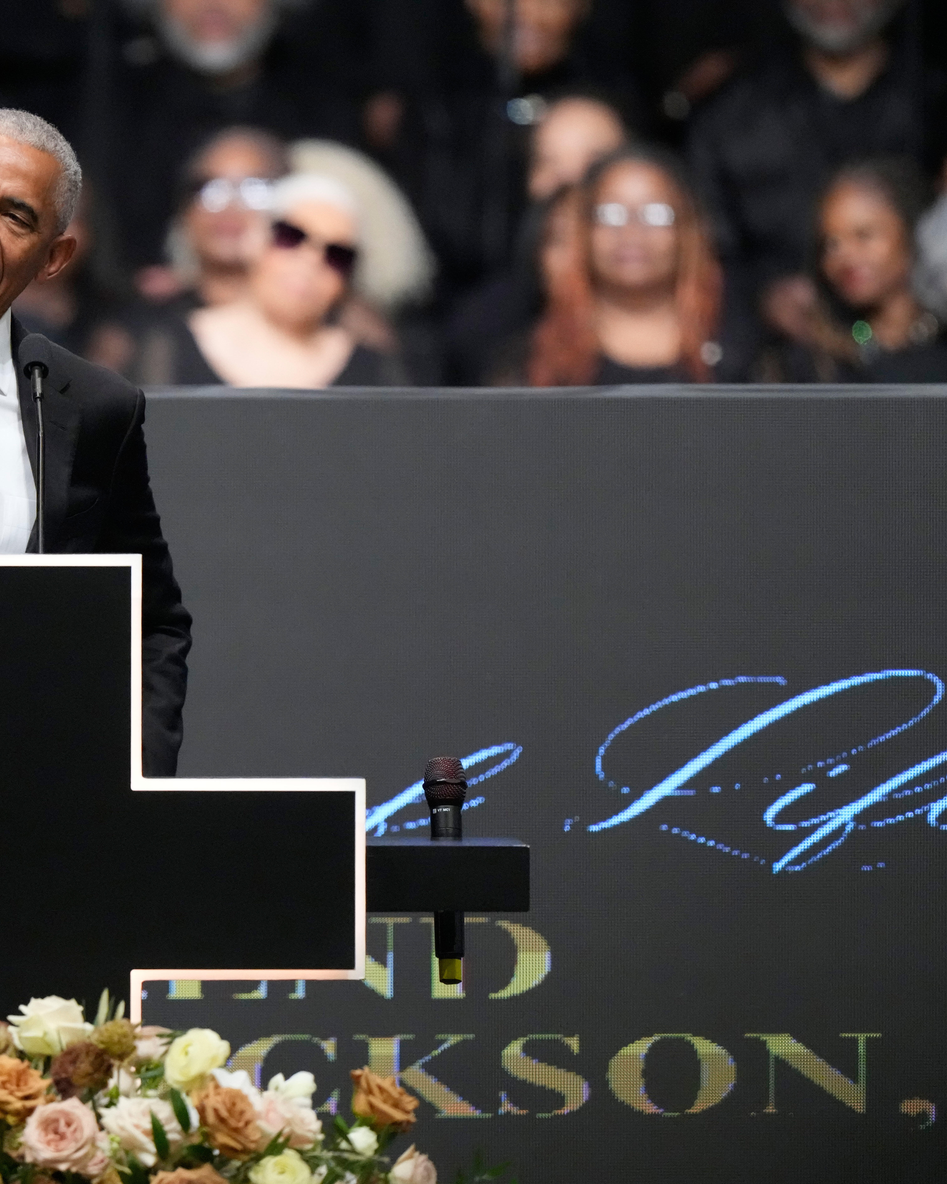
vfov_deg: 2.4
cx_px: 105
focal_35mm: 796
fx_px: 27884
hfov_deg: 1.9
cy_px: 596
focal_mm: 560
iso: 10000
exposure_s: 1/800
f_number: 4
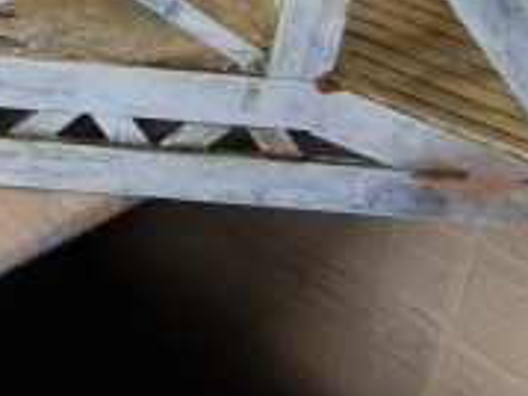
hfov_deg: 21.3
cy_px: -68
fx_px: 1280
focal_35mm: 84
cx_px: -139
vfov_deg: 16.9
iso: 400
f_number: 3.1
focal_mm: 5
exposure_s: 1/80
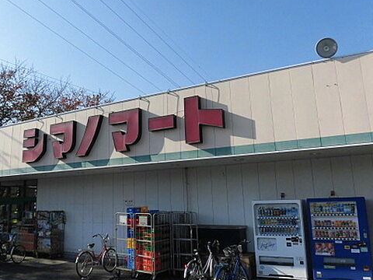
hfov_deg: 56.1
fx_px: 345
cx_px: 137
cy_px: 126
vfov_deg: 44.1
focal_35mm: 32
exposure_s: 1/250
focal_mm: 4.3
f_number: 7.8
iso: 100
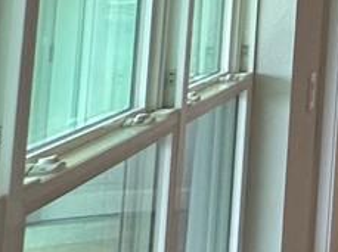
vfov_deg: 14.4
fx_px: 955
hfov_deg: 11.6
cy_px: -87
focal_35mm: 98
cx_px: 996
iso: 200
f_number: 2.2
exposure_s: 1/120
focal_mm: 2.22
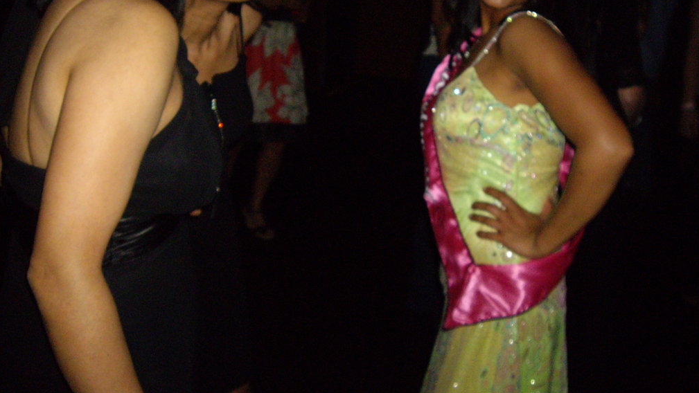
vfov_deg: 28.2
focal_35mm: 42
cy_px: 128
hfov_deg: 48.3
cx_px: 351
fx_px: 779
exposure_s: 1/40
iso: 400
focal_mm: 6.2
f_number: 2.7
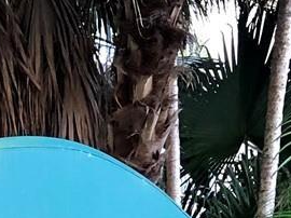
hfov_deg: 11.0
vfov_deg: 7.9
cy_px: 628
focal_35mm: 166
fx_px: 1394
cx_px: -255
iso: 32
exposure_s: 1/30
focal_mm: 3.99
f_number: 1.8
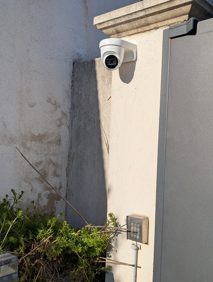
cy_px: 163
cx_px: 101
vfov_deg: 49.9
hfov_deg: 38.8
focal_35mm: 37
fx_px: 303
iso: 21
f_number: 1.68
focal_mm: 6.9
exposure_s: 1/1587
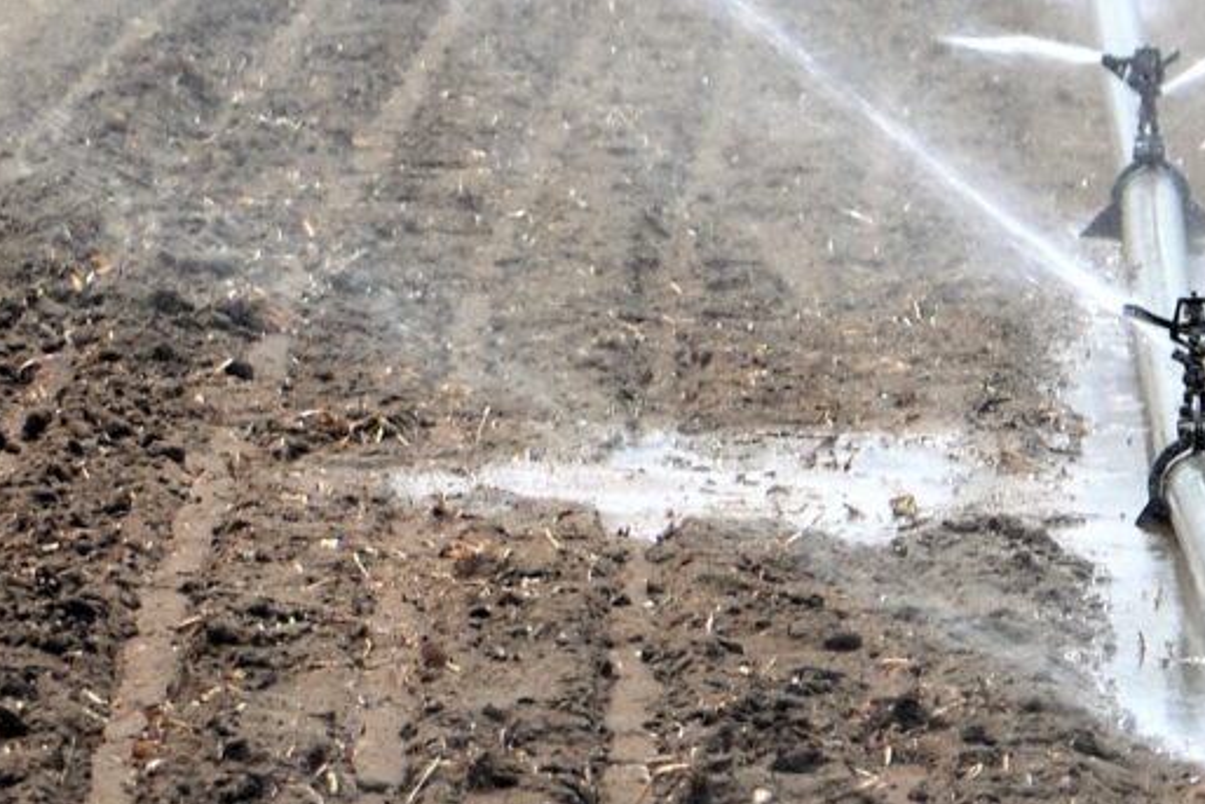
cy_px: -402
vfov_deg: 2.1
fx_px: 21494
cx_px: 1639
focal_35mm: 642
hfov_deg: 3.2
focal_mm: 86
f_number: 5.6
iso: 125
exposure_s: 1/500
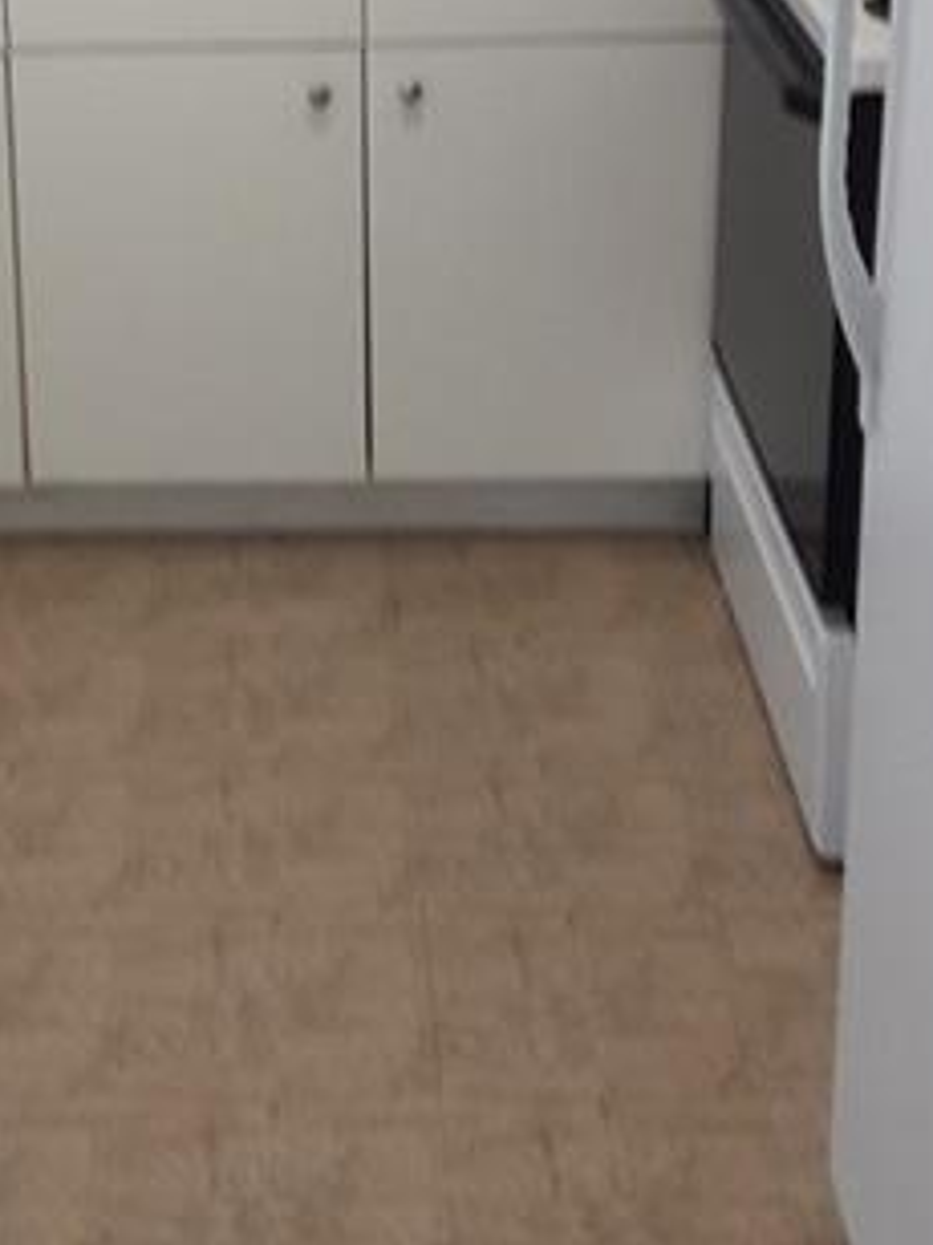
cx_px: 215
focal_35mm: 70
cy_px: 178
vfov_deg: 27.0
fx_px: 2517
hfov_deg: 20.8
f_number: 1.9
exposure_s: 1/30
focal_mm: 3.7
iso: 80
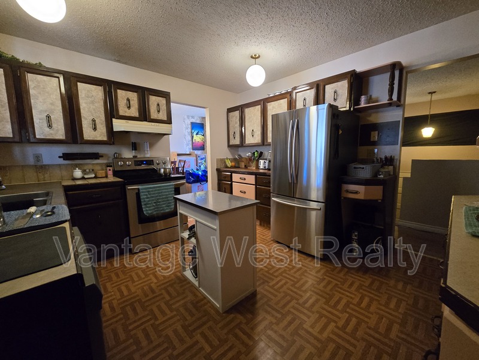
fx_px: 180
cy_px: 180
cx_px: 240
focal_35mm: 13
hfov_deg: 106.2
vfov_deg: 89.9
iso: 1250
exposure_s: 1/60
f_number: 2.2
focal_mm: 2.2
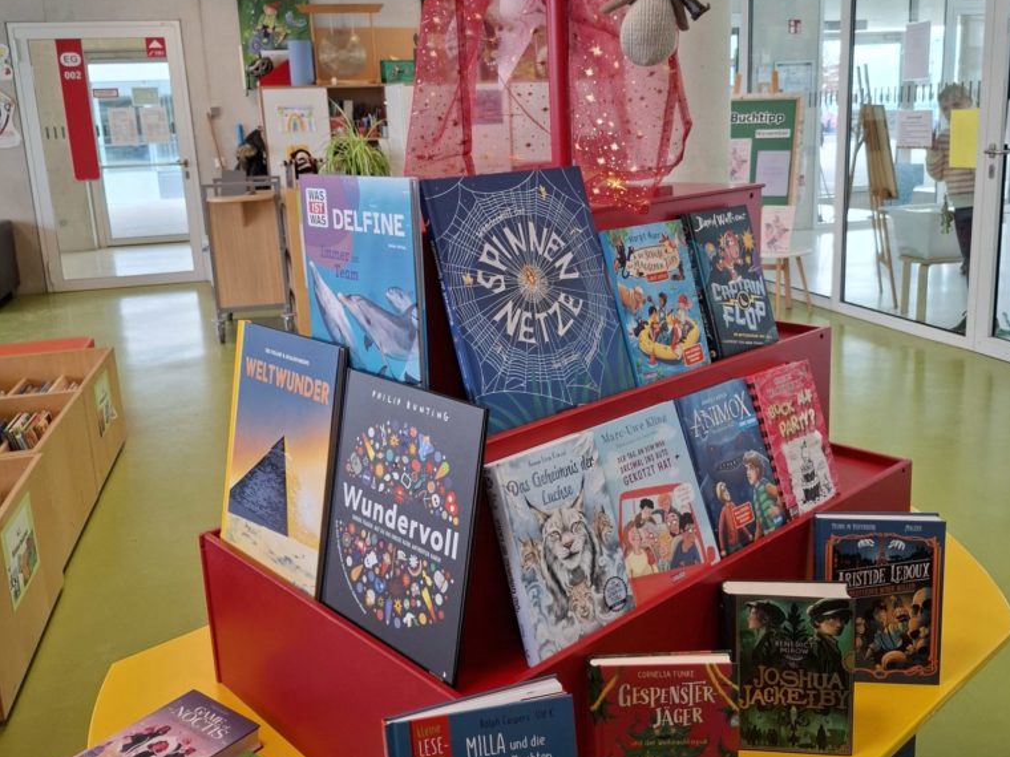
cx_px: 509
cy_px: 320
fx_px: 904
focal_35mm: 31
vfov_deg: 45.3
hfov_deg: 58.4
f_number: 1.8
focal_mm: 5.54
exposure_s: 1/100
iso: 125
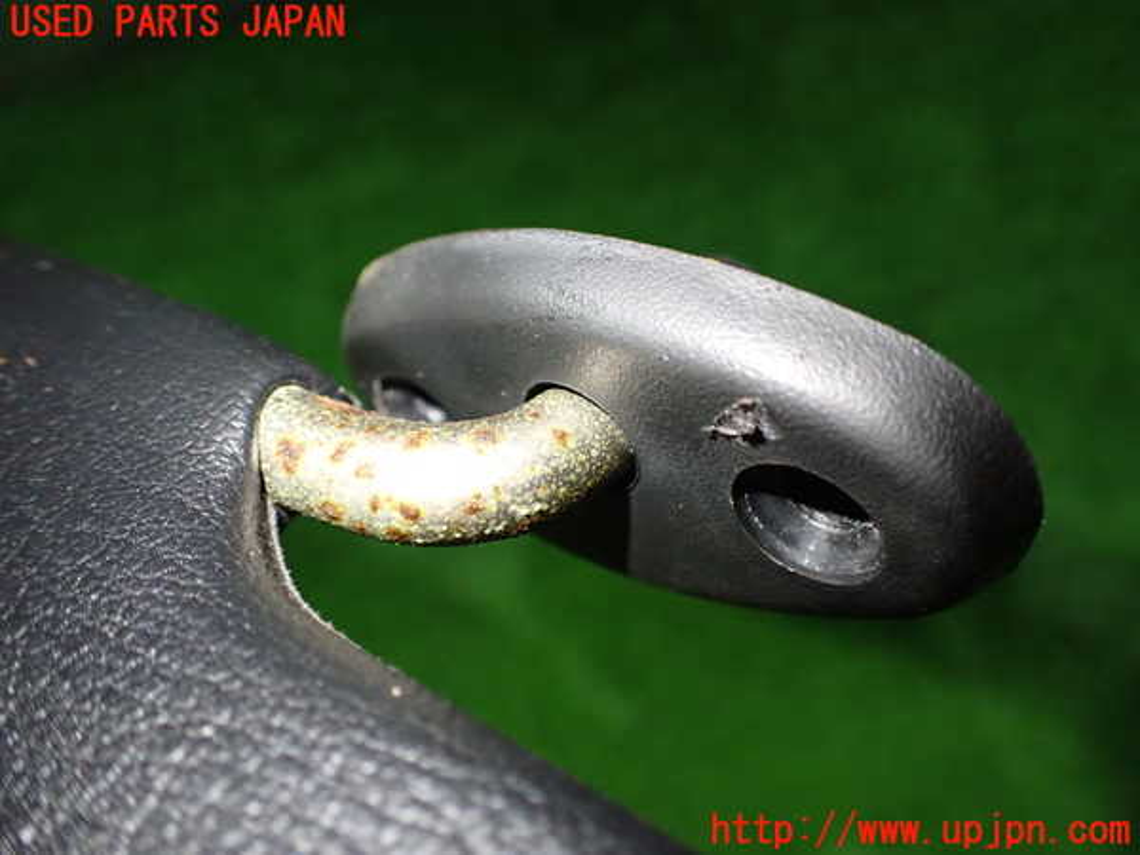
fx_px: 988
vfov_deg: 46.8
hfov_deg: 60.0
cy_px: 428
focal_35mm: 30
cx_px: 570
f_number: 2.3
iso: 800
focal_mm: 5.4
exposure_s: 1/80
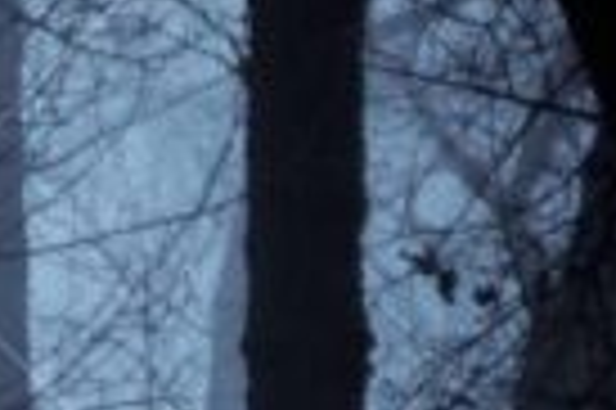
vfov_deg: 1.7
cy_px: 624
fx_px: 13669
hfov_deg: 2.6
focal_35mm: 800
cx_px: -1093
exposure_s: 1/640
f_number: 5.3
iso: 400
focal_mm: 95
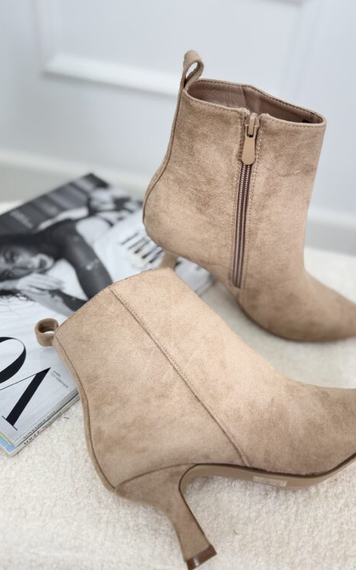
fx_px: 419
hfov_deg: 45.7
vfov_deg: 68.4
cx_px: 217
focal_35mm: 27
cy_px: 280
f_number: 1.78
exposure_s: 1/126
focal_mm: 6.76
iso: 50
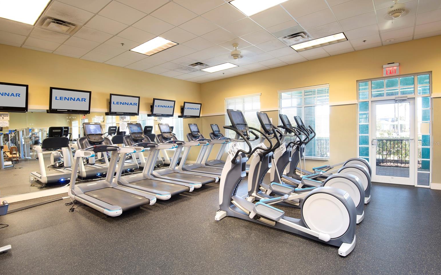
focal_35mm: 17
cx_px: 215
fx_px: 204
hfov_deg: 94.3
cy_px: 143
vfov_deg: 68.0
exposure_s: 1.6
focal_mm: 16
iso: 100
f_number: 9
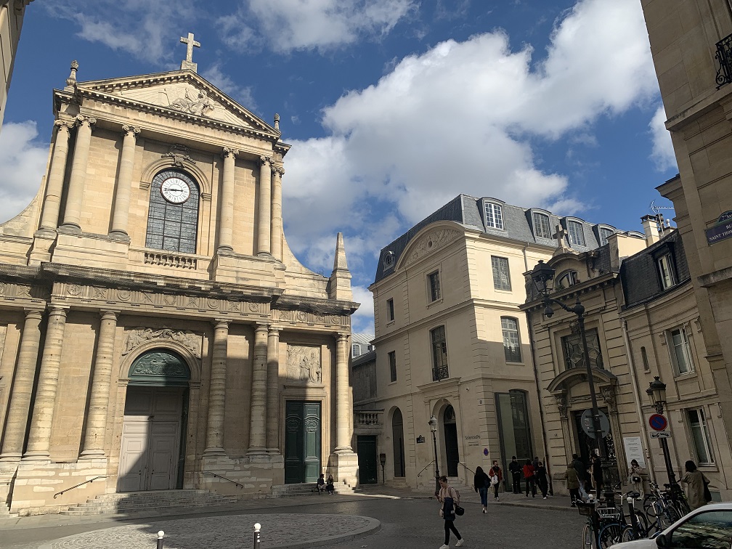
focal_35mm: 26
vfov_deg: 53.1
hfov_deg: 67.3
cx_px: 366
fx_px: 550
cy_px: 274
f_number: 1.8
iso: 25
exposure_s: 1/3086
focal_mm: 4.25
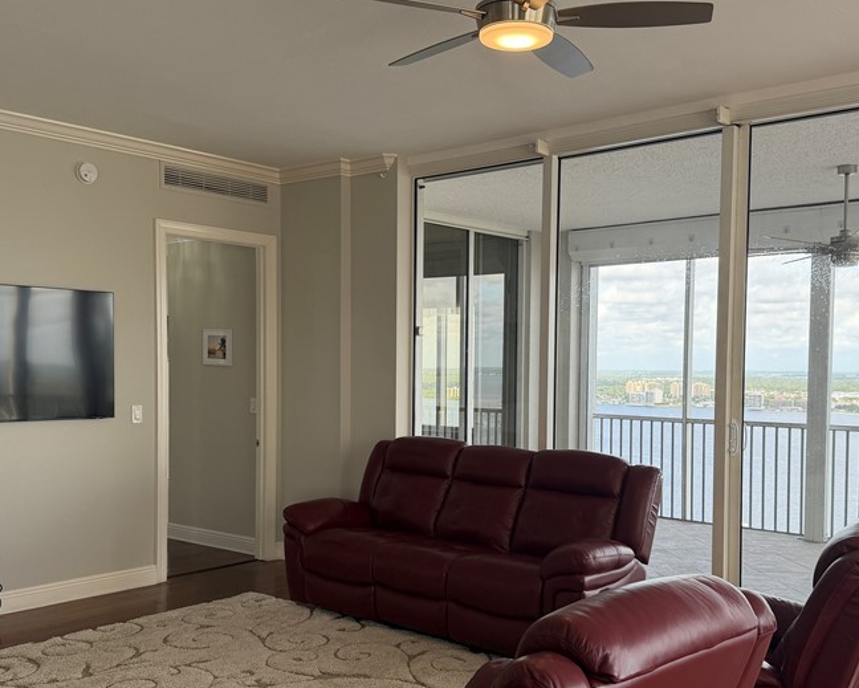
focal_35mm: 37
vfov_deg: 40.1
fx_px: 941
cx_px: 443
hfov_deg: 49.1
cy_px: 396
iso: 80
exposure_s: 1/174
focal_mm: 6.76
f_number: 1.78
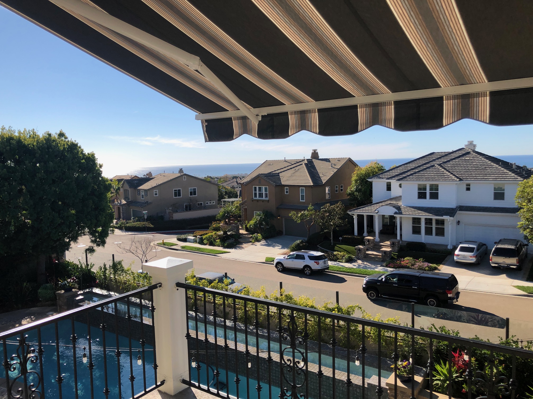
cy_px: 200
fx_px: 431
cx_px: 266
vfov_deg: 49.7
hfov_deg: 63.4
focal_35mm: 28
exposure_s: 1/1919
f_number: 1.8
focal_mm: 3.99
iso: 20
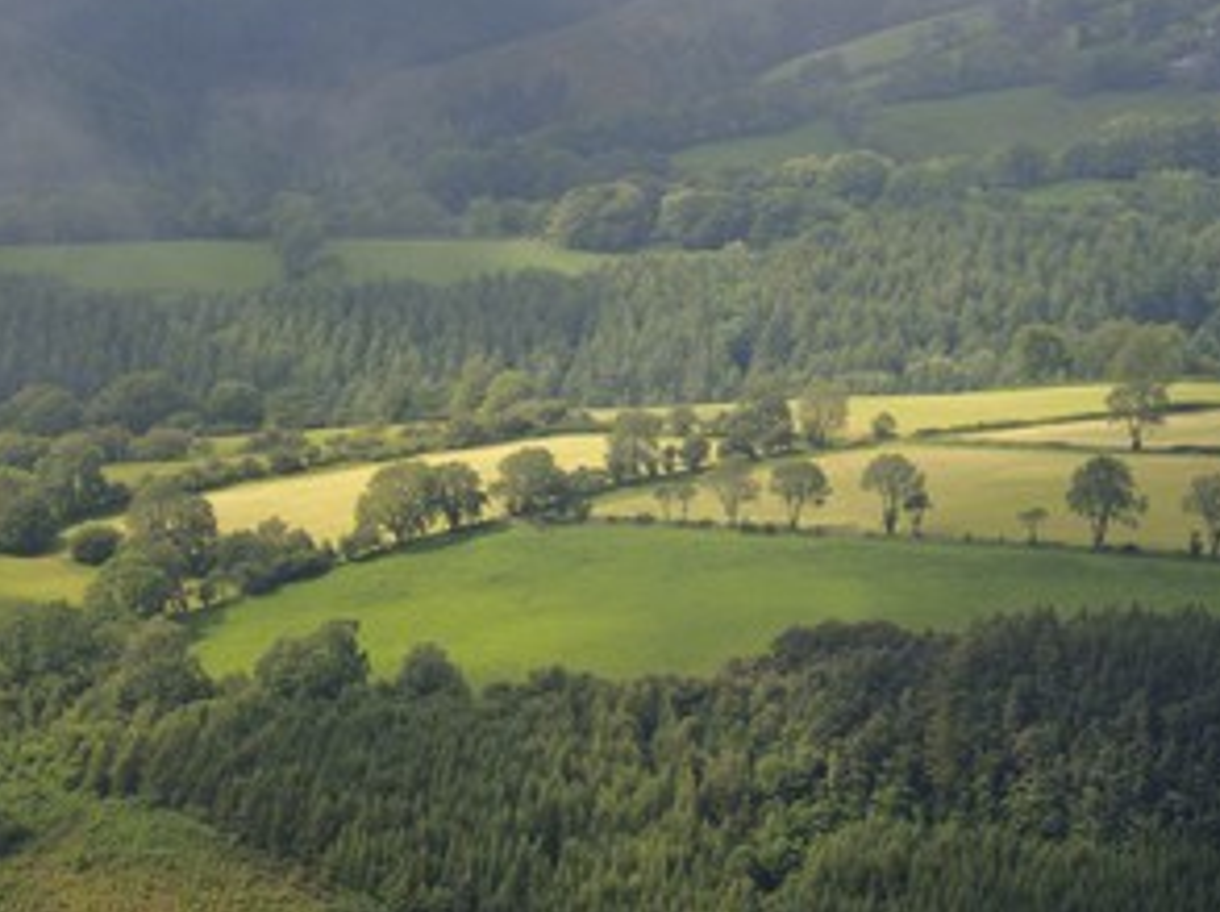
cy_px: 337
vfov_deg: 5.4
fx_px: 9715
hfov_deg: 7.2
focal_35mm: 276
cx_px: 558
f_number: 7.1
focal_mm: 200
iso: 400
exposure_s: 1/800
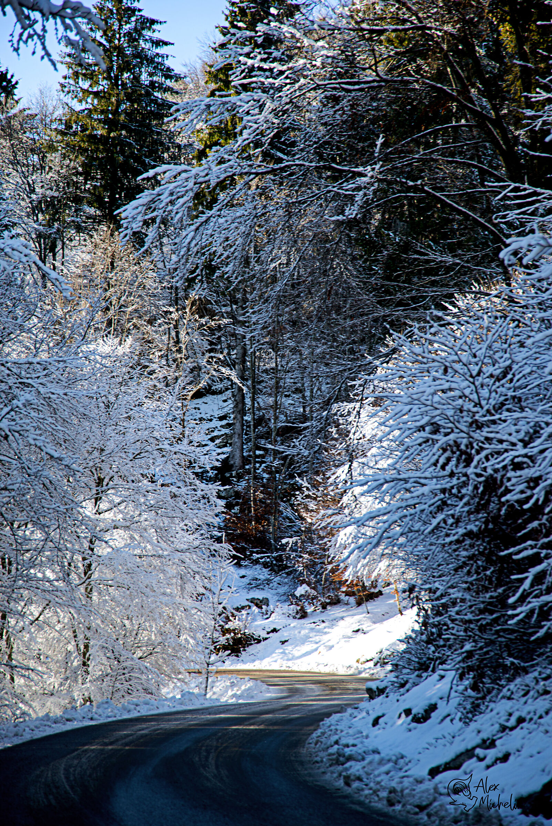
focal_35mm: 100
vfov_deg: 20.4
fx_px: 2298
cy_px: 413
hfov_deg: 13.7
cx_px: 276
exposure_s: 1/100
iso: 100
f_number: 5.6
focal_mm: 100
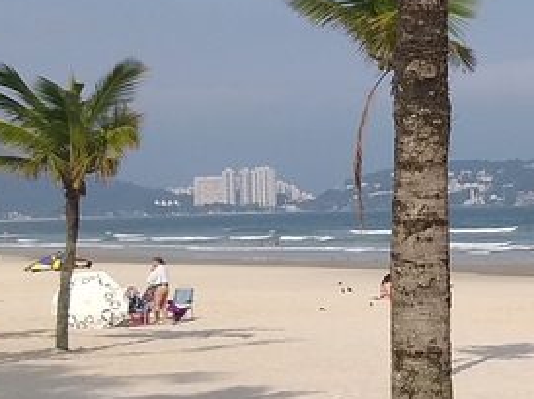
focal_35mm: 114
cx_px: 581
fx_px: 1757
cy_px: 255
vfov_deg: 13.0
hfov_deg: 16.8
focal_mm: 3.93
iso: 40
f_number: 1.7
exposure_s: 1/2647
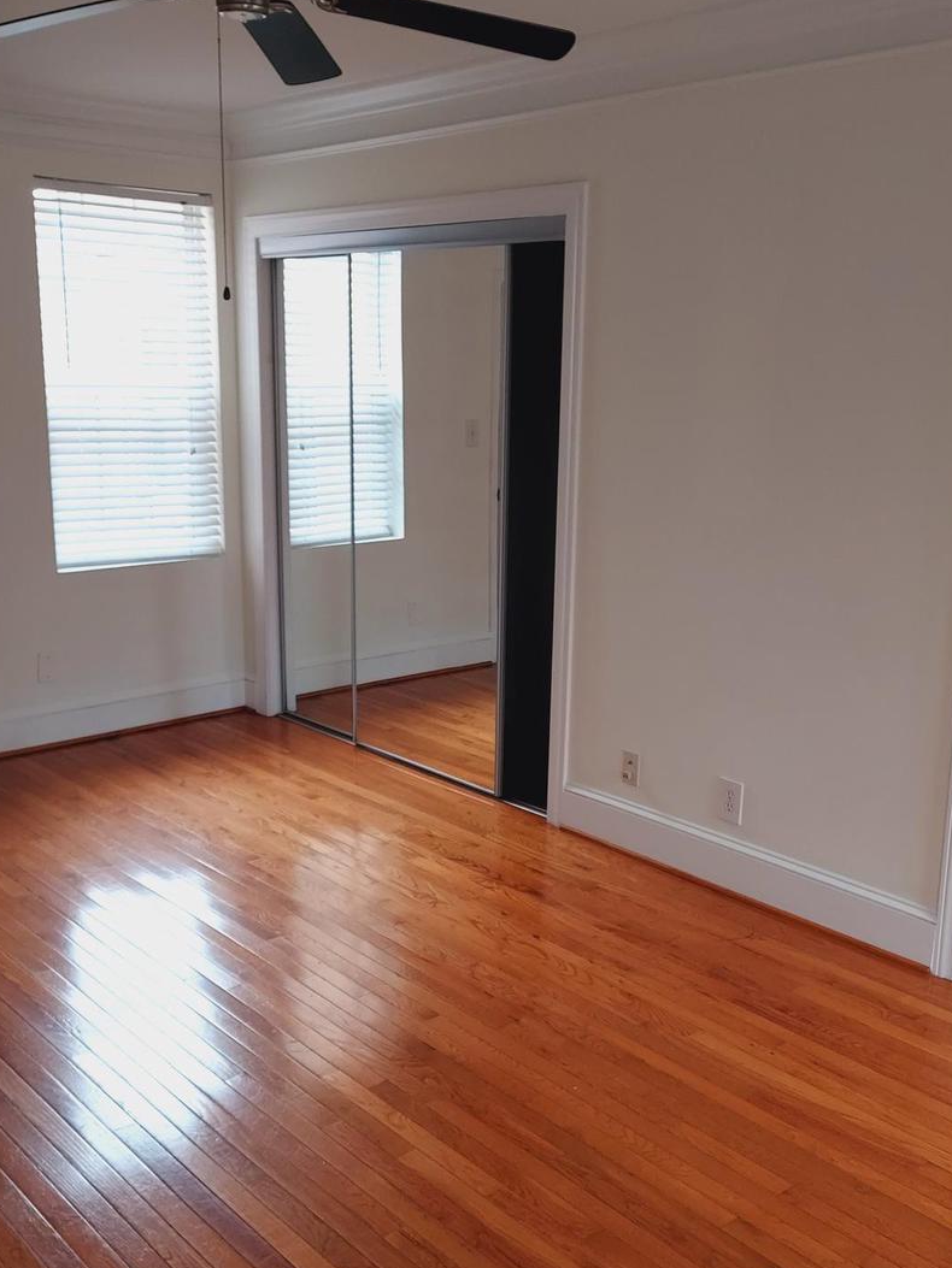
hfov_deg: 40.7
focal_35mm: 35
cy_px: 641
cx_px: 466
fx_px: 1283
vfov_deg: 52.6
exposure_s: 1/50
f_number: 1.8
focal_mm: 4.6
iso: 125
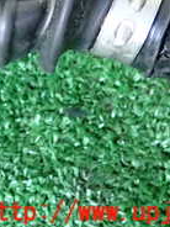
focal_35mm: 98
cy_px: -49
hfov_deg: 13.9
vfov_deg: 18.9
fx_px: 642
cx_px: -108
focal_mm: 5.4
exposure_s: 1/30
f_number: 2.3
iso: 500
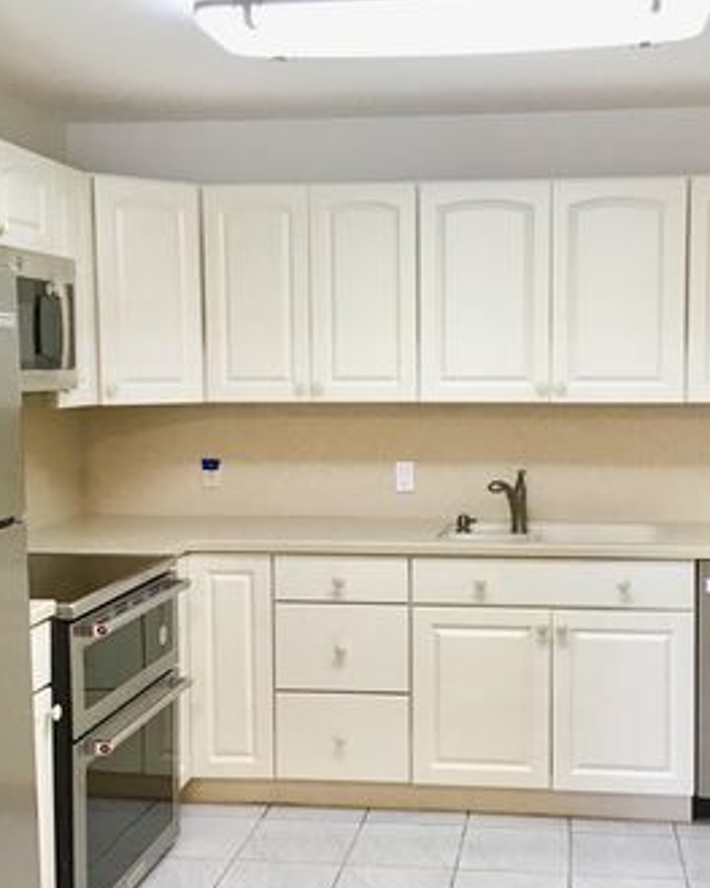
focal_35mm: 46
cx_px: 445
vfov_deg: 40.3
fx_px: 1209
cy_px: 460
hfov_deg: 32.6
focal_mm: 3.3
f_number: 2.4
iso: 50
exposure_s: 1/30
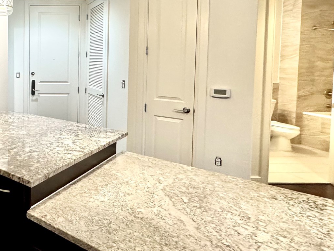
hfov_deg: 51.4
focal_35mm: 28
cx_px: 3
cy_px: 71
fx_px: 270
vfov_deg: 48.3
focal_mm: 2.22
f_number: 2.2
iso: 320
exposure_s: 1/60
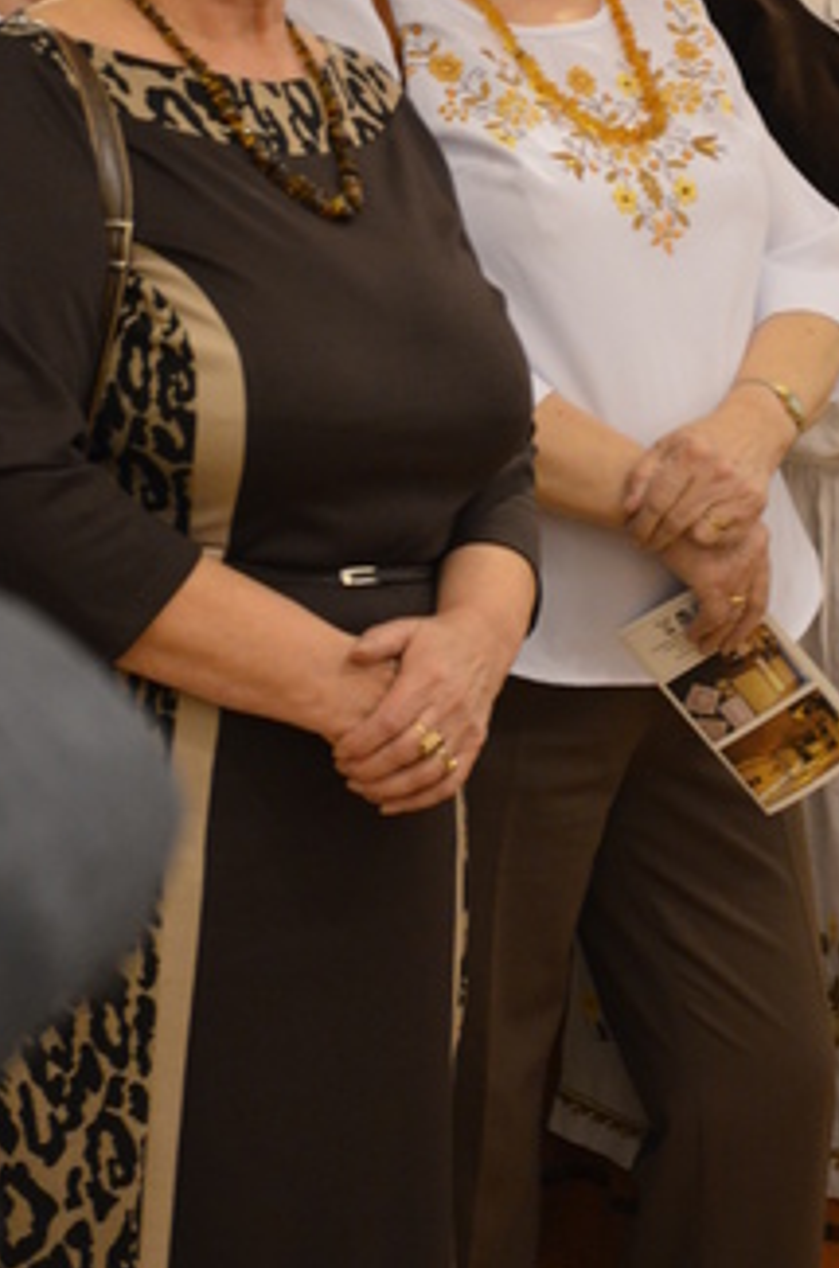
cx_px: 615
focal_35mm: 127
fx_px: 4455
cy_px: 441
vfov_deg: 16.2
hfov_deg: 10.7
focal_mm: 55
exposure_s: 1/80
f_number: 4.5
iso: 1600
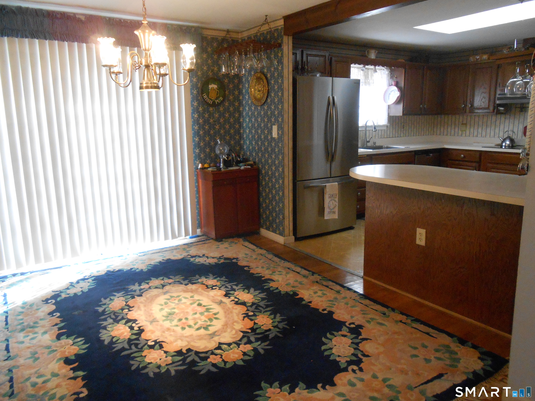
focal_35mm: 26
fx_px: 402
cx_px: 268
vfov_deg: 53.1
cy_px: 200
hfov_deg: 67.3
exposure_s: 1/30
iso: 500
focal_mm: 4.6
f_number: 3.5
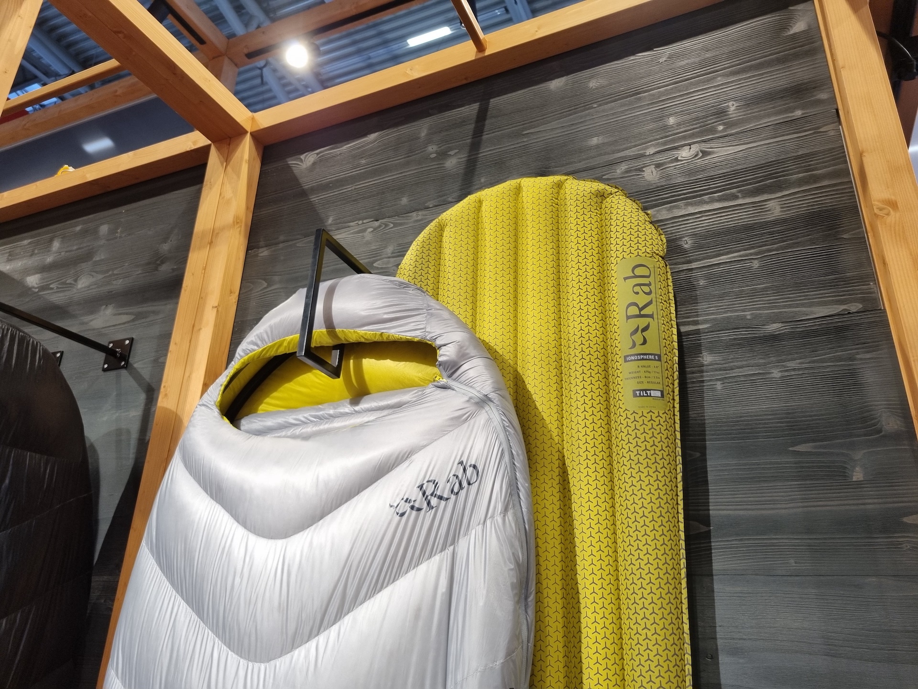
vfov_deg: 53.1
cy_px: 344
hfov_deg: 67.3
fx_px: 690
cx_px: 459
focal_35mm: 26
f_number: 1.8
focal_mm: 5.4
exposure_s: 1/100
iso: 100
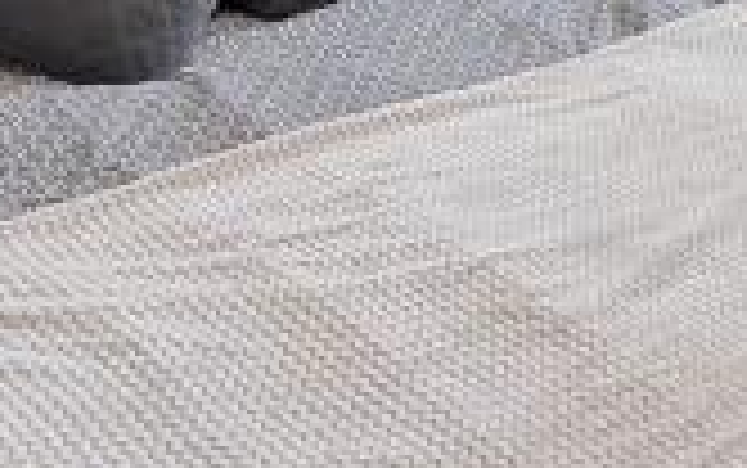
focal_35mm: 85
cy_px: -477
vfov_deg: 13.2
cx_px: 896
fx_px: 1732
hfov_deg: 22.4
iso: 160
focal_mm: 2.2
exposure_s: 1/60
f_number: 2.2
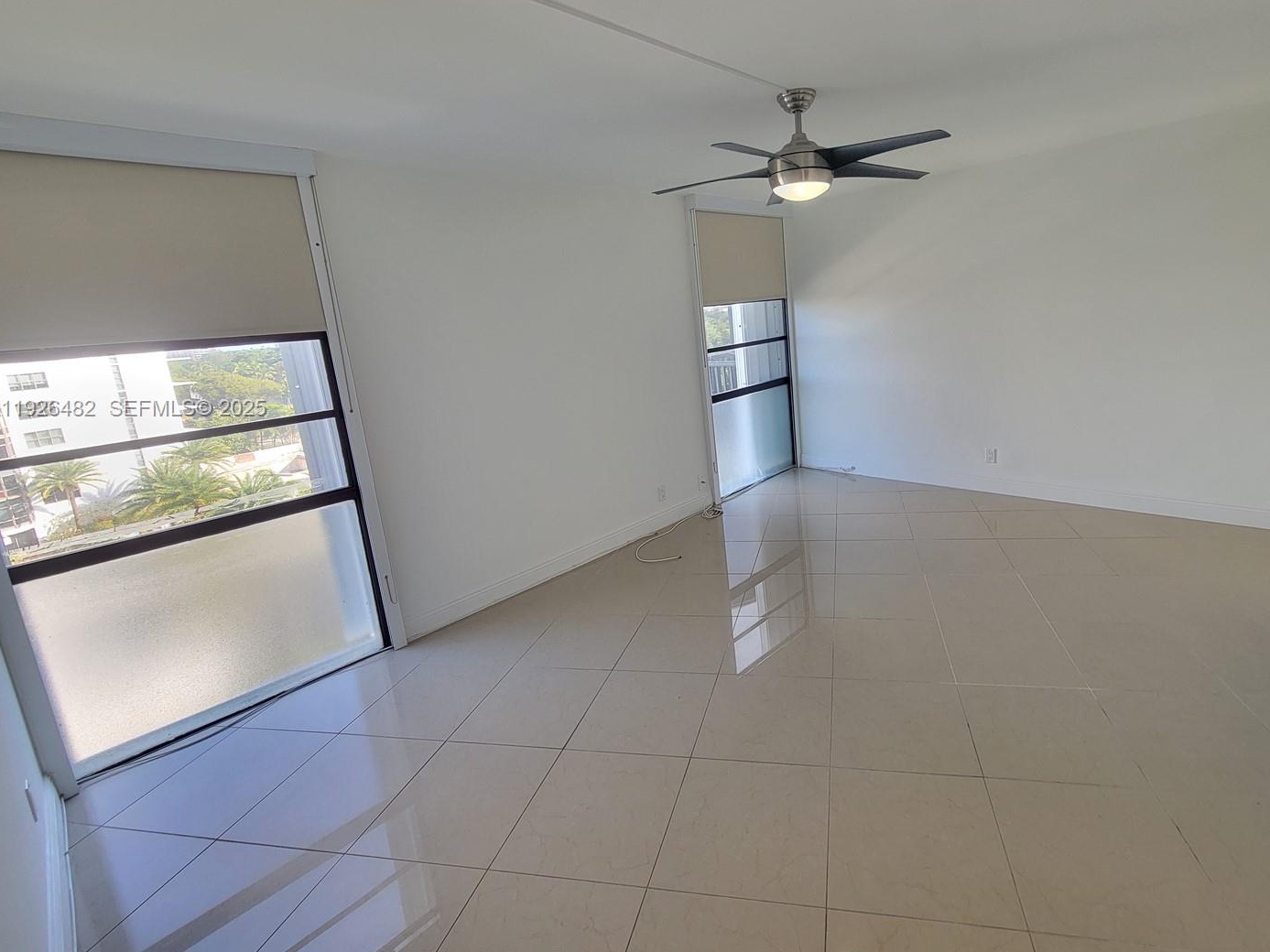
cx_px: 713
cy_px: 409
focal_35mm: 15
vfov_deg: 81.3
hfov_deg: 97.7
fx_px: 550
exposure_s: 1/120
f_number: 2.2
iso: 80
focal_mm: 2.2
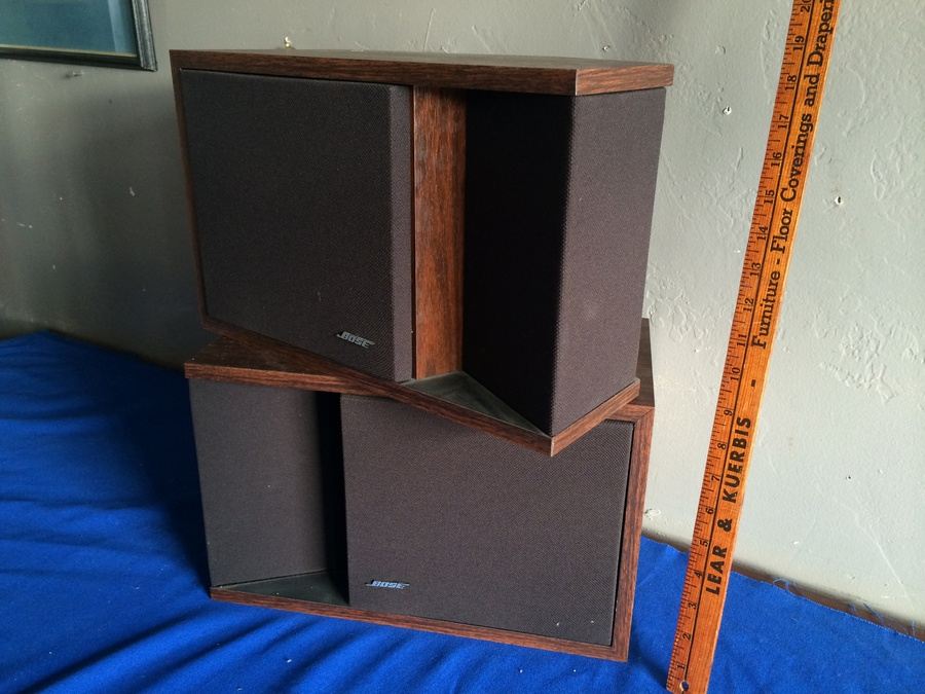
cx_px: 462
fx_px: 802
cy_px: 347
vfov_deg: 46.8
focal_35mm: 30
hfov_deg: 60.0
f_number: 2.2
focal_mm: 4.12
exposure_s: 1/30
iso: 125
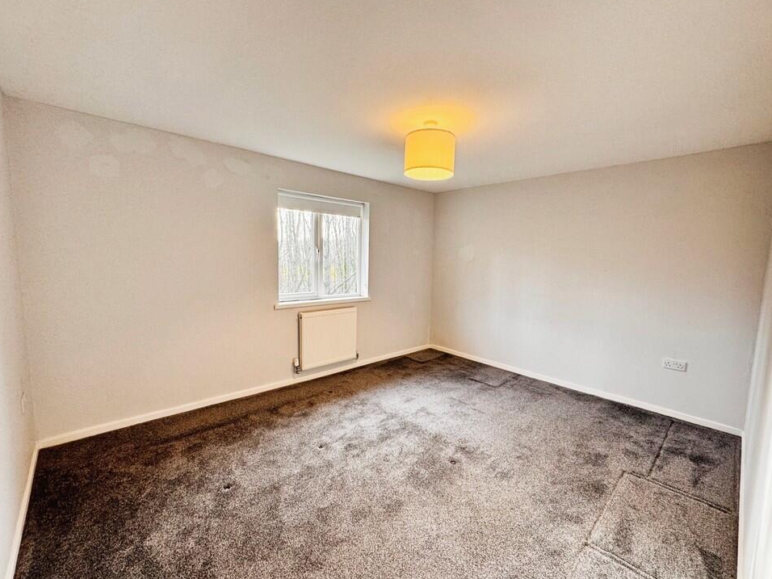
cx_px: 390
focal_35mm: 15
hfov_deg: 98.2
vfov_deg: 81.7
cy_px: 287
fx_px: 335
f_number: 2.2
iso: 125
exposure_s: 1/100
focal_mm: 2.22
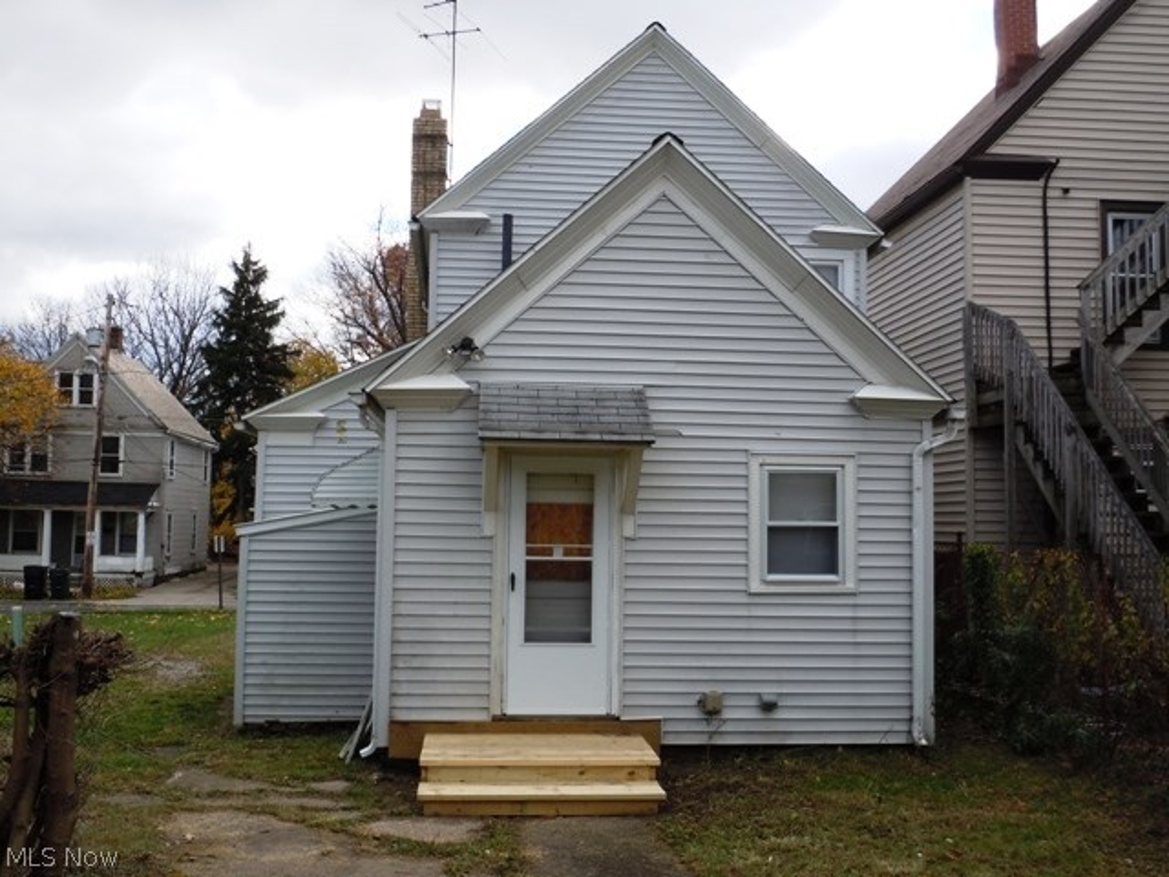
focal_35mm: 39
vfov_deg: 36.8
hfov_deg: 47.9
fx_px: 1317
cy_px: 438
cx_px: 584
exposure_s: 1/320
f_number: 4.3
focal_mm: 6.9
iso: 100
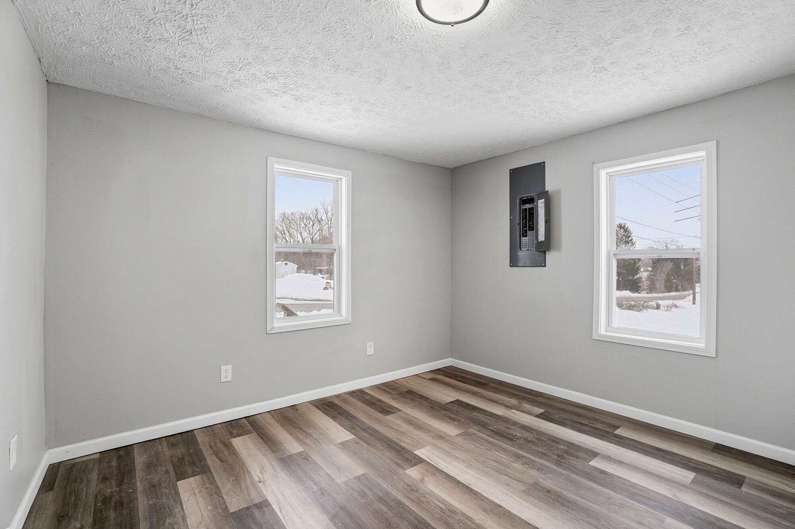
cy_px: 264
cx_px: 398
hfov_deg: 100.4
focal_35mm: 15
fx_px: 331
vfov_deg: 77.2
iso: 100
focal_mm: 10
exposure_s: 1/250
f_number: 4.5
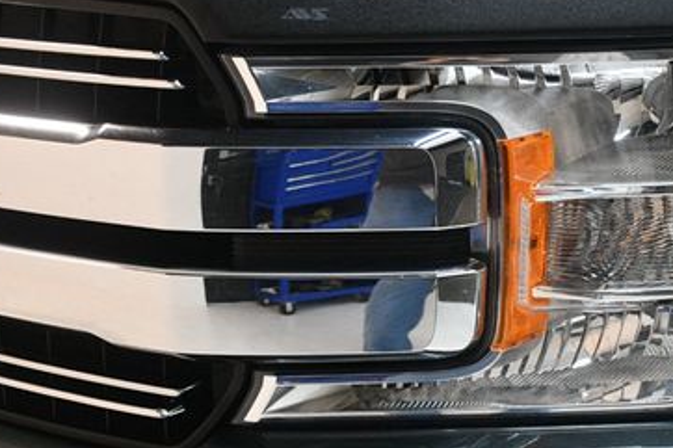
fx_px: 1289
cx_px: 478
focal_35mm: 69
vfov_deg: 19.7
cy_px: 251
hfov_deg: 28.9
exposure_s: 1/125
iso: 2200
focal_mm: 26
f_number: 3.8
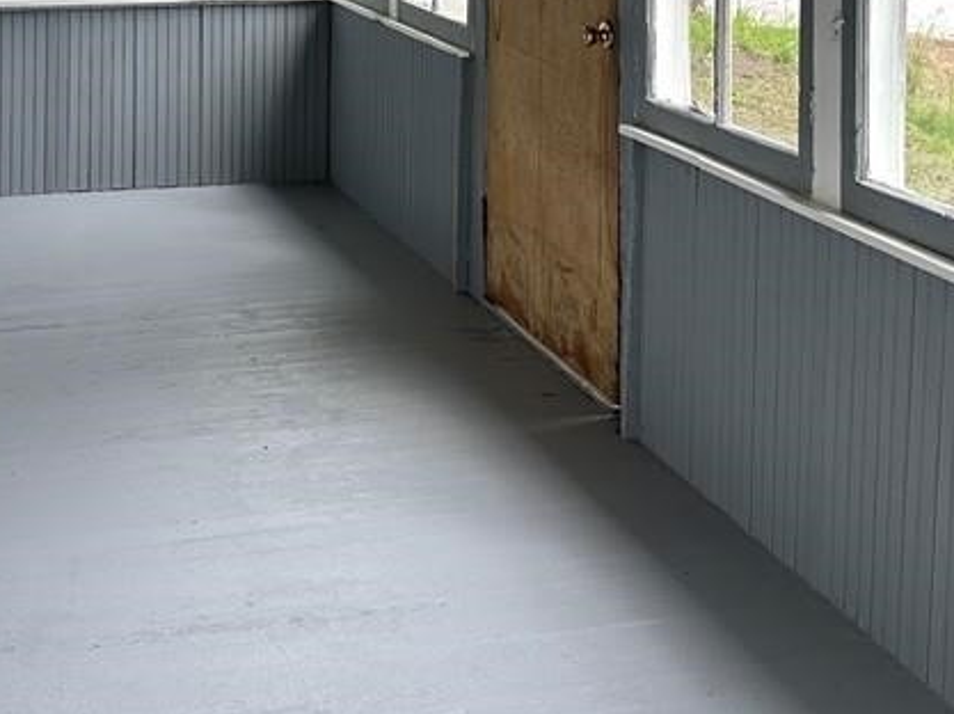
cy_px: -69
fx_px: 1625
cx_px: 268
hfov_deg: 32.3
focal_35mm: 59
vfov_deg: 23.3
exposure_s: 1/529
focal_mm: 6.86
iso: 80
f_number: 1.78
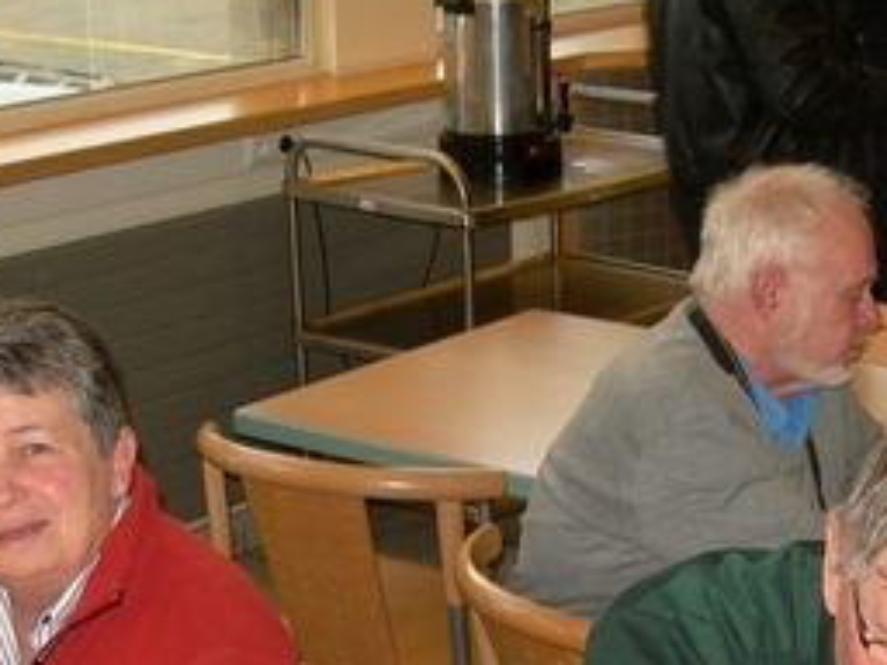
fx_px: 2281
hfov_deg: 21.9
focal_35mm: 89
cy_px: 457
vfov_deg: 16.5
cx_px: 599
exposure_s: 1/60.1
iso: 94
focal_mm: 7.8
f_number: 2.8
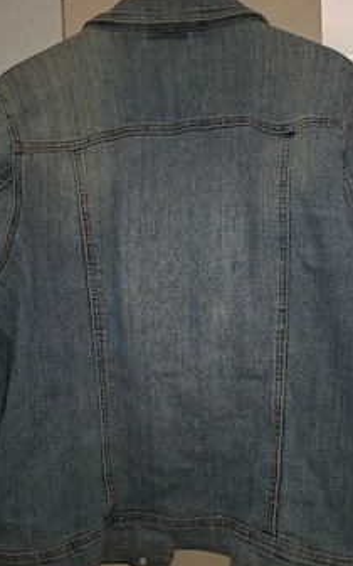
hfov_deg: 43.1
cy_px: 302
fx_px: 446
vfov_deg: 64.6
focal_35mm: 29
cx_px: 165
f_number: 1.8
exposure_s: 1/100
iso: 64
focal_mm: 5.54
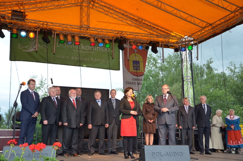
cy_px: 80
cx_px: 122
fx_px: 283
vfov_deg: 31.8
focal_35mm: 42
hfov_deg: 46.5
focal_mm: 28
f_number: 4
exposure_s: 1/125
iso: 360
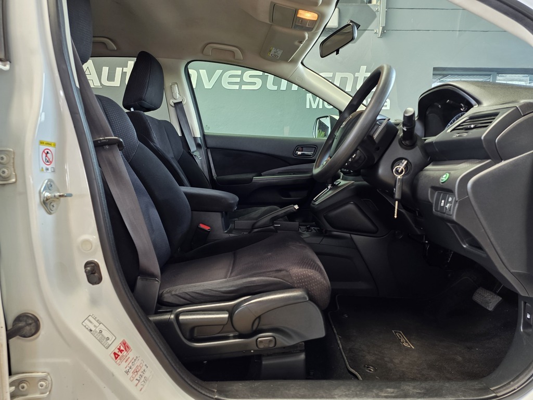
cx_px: 266
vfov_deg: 58.9
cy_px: 200
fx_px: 354
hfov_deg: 73.9
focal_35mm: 23
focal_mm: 6.25
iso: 160
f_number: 1.7
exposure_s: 1/100
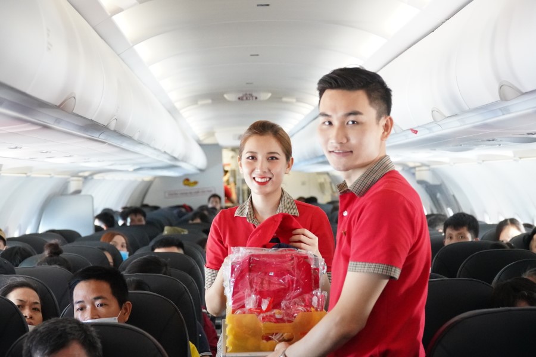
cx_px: 268
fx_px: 1087
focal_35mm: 73
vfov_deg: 18.7
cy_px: 178
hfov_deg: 27.7
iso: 6400
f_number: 4
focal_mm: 49
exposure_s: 1/125
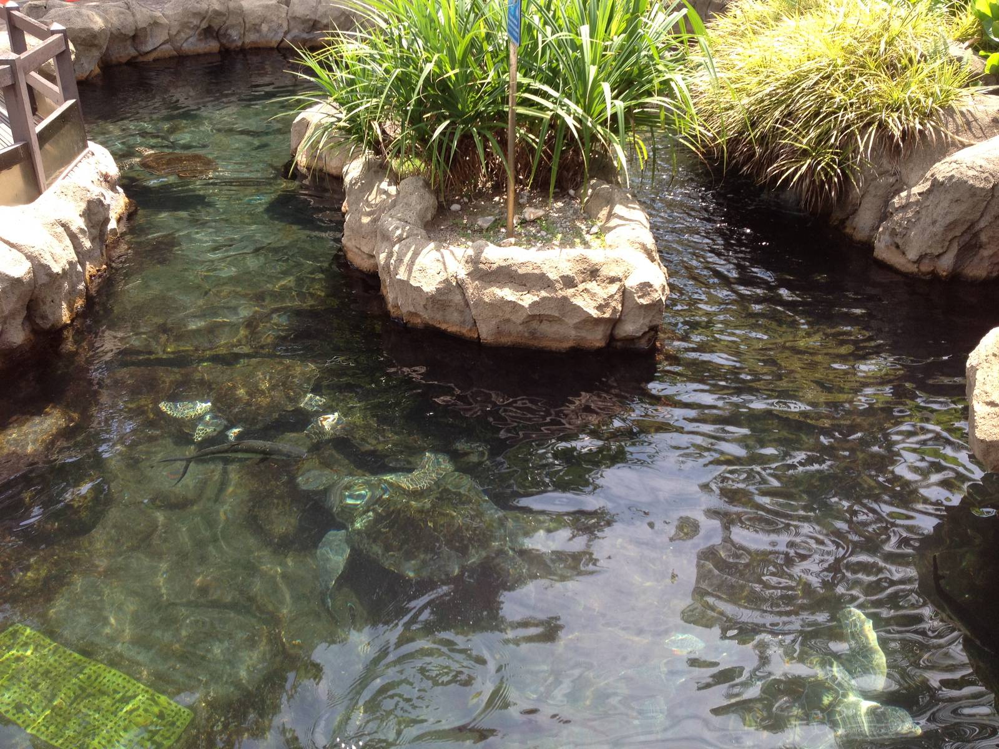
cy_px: 374
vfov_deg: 40.7
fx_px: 1010
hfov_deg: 52.6
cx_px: 500
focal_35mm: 35
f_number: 2.4
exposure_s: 1/354
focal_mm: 4.28
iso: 64
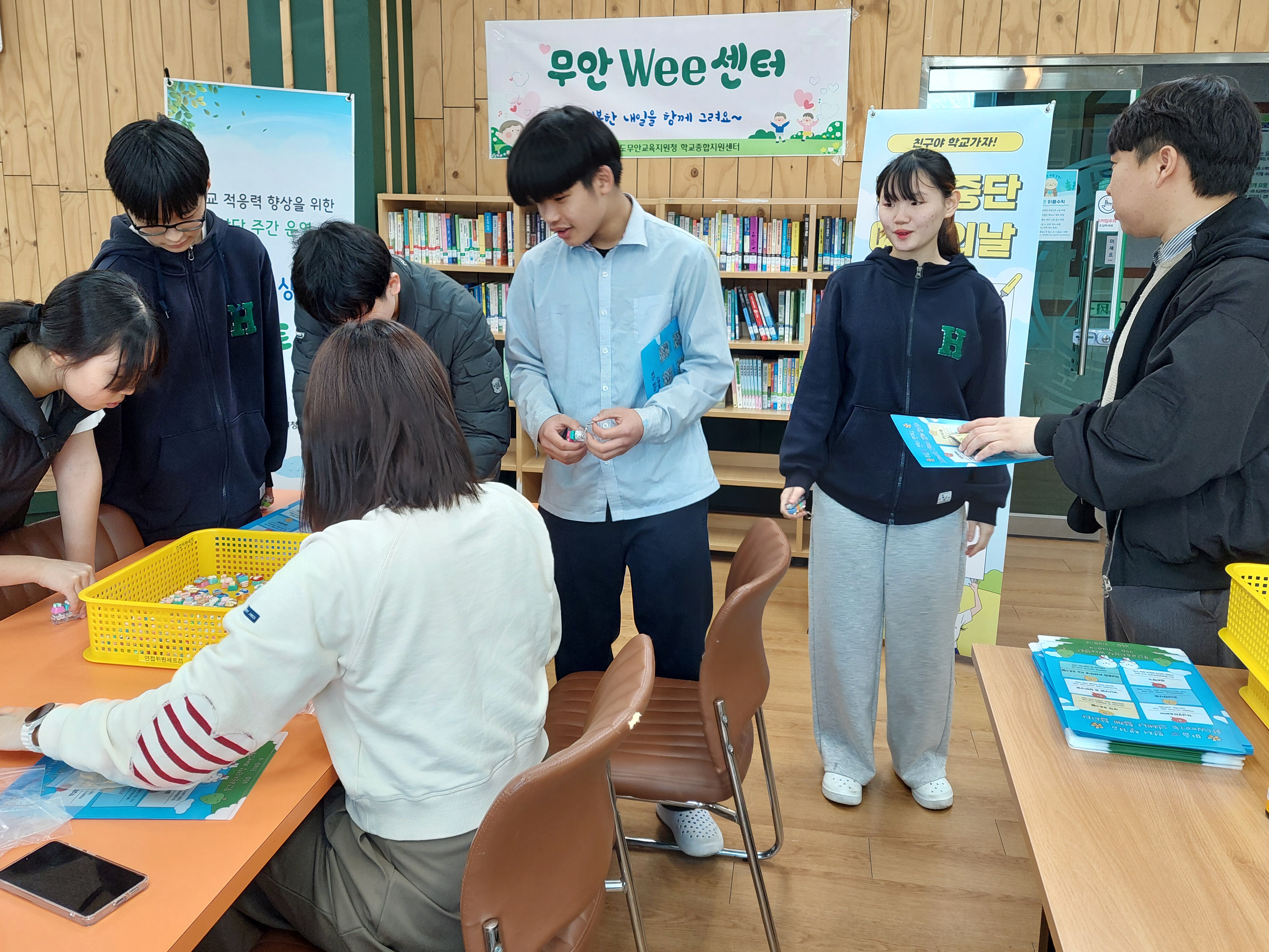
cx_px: 621
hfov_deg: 61.7
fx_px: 1063
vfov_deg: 48.1
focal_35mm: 29
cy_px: 412
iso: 100
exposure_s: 1/60
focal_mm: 5.23
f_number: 1.8
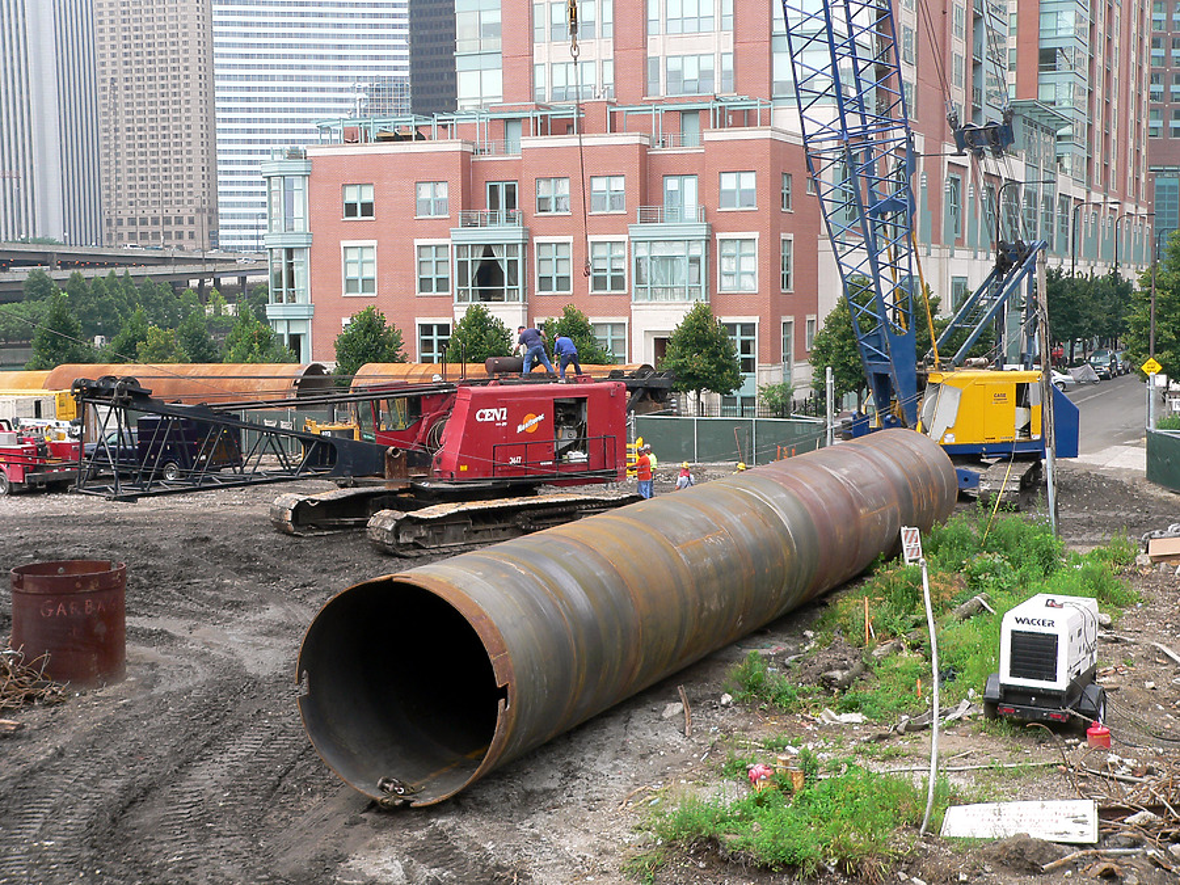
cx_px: 590
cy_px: 442
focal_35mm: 55
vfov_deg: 26.6
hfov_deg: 34.9
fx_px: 1875
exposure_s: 1/200
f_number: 4
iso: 80
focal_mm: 9.1
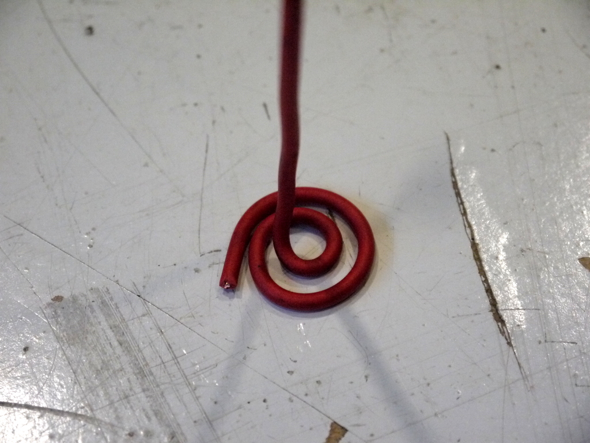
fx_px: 1432
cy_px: 222
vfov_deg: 17.6
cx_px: 295
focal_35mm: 84
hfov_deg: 23.3
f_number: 5.6
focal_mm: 42
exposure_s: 1/160
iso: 1600
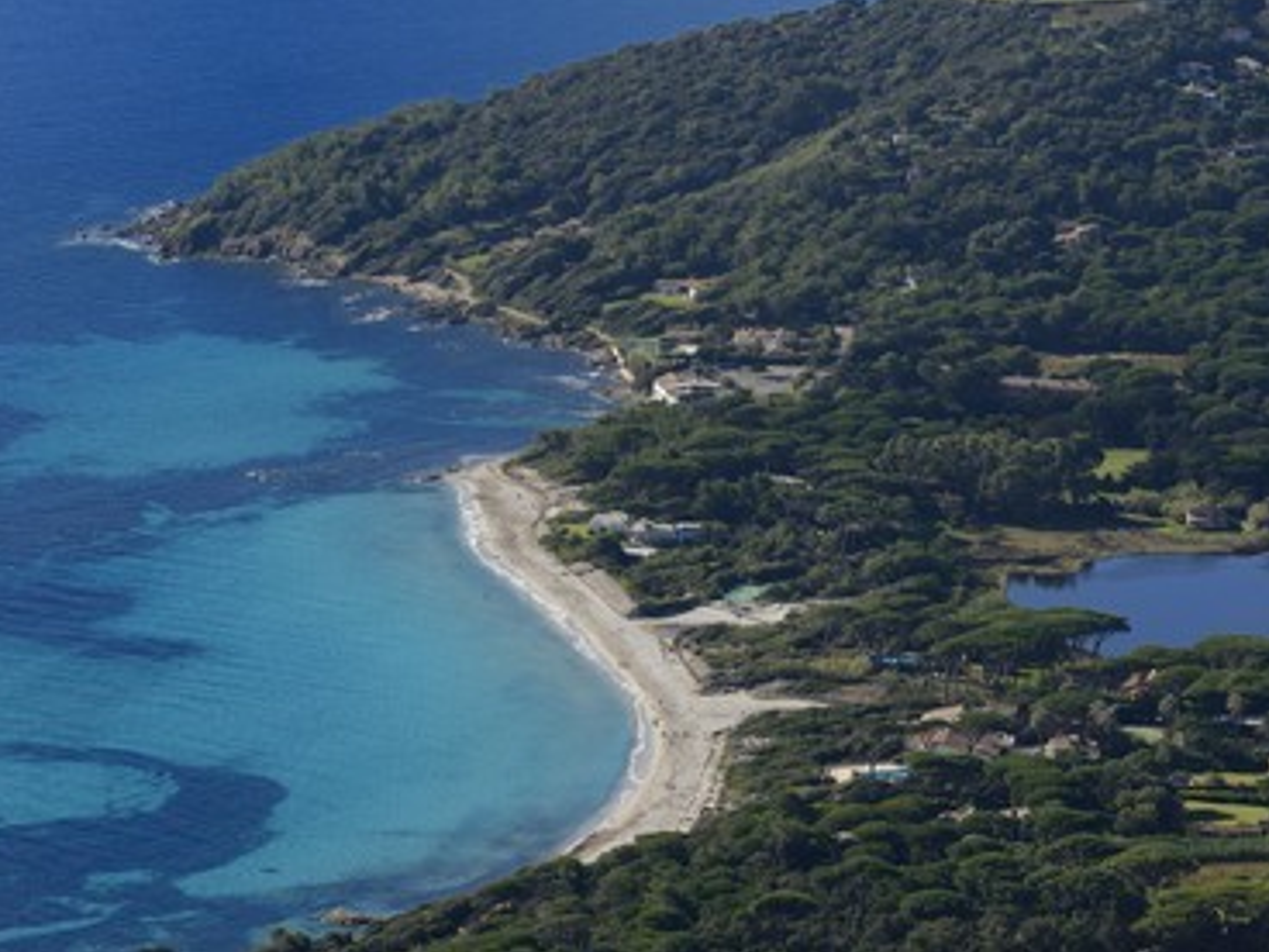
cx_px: 628
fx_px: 5426
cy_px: 476
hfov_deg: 13.3
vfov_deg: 10.0
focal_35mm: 148
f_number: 13
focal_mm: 135
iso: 800
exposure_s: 1/1250
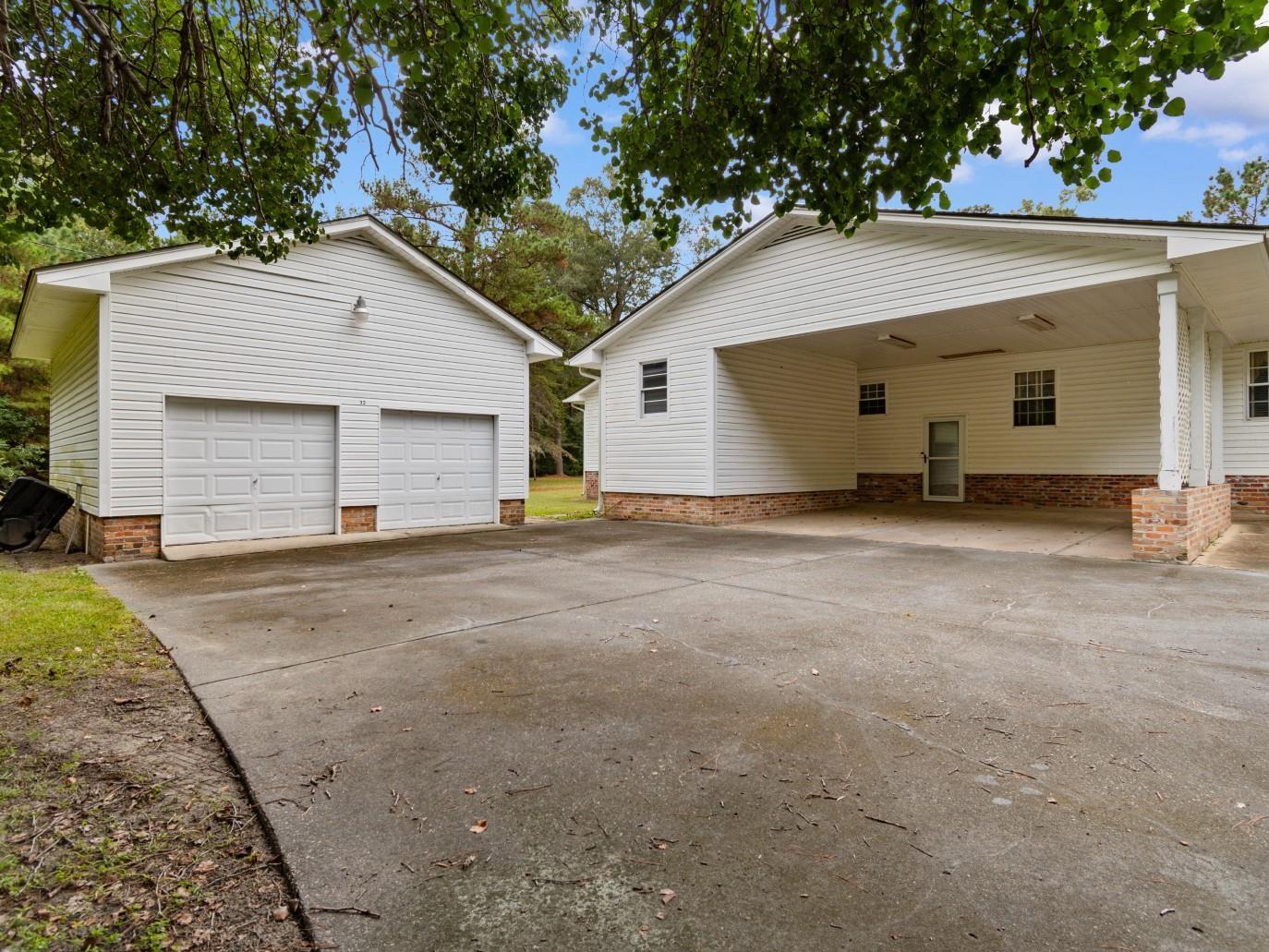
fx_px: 623
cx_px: 615
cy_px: 462
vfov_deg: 74.7
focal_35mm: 17
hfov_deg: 91.0
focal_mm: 10
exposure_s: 1/80
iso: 100
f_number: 4.5
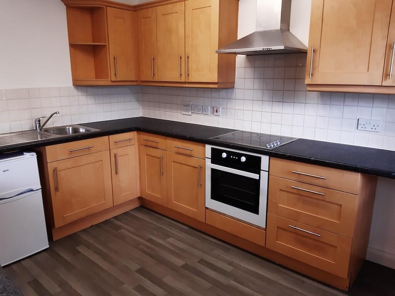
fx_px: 297
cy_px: 148
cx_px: 198
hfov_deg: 67.3
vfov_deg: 53.1
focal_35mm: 26
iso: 80
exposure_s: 1/50
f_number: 1.7
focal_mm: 3.92
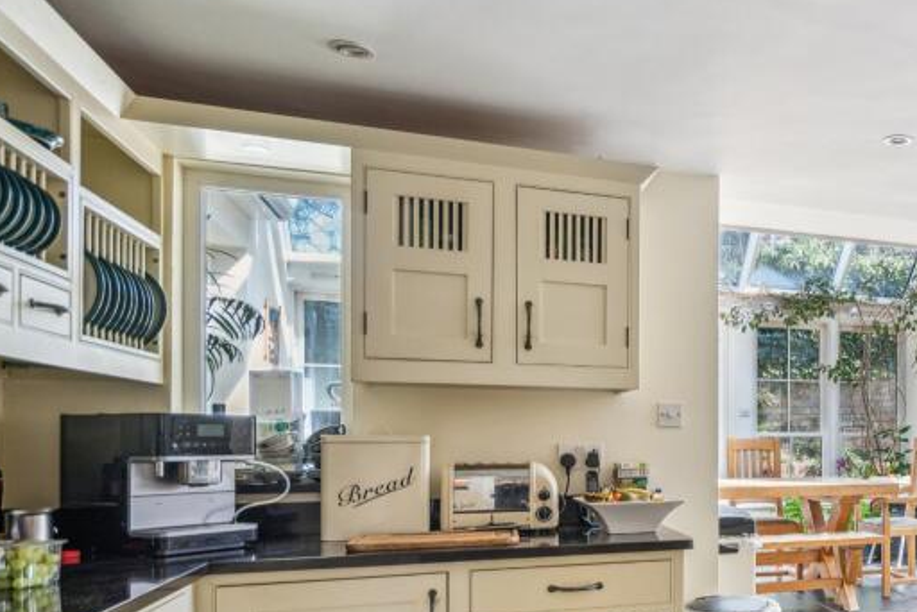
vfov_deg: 40.2
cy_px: 446
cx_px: 865
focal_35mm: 32
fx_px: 816
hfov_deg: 50.3
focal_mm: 16
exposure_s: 1/50
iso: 640
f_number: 5
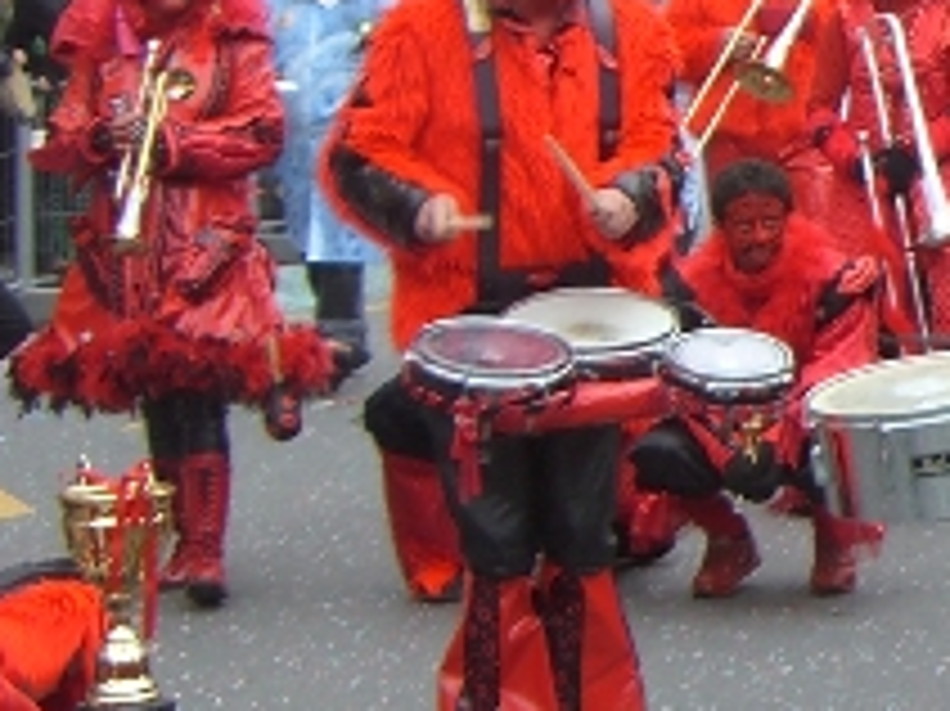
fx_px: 3950
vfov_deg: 10.3
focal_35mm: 144
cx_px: 1499
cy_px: 189
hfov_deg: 12.9
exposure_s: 1/250
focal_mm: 6.2
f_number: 2.7
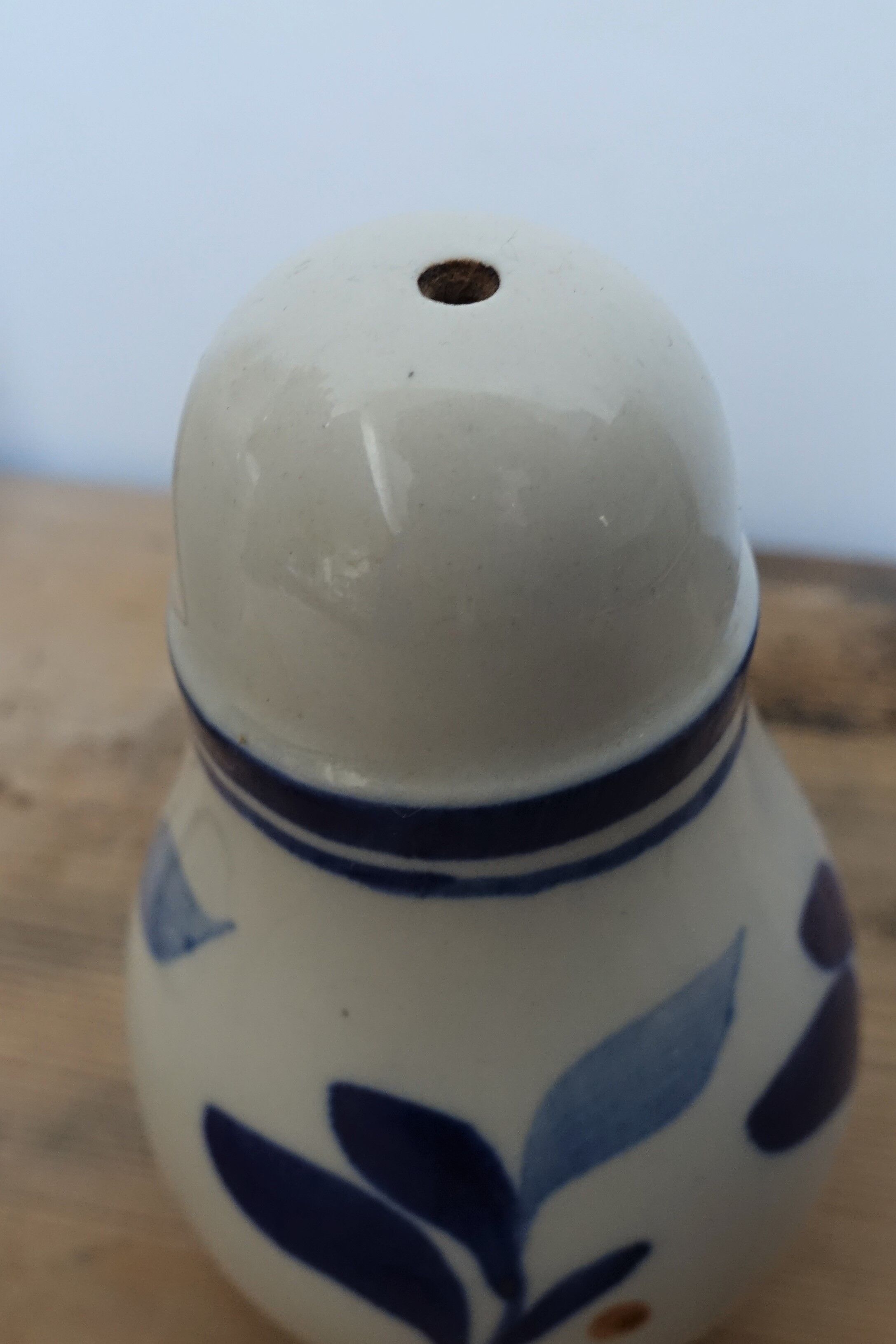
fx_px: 896
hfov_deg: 53.1
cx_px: 448
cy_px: 672
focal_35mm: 24
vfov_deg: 73.7
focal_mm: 8.8
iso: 640
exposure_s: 1/30
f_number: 4
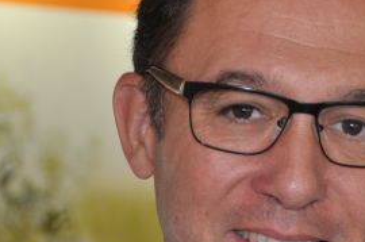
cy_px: 174
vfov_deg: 7.7
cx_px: 274
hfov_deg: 11.5
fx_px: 1802
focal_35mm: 178
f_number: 4.8
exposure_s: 1/125
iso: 560
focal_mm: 50
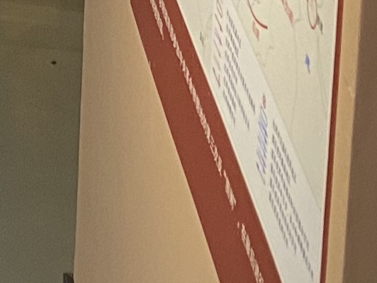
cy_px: -617
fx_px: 1841
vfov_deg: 7.5
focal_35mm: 169
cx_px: -704
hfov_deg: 9.5
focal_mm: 4.25
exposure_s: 1/50
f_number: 1.8
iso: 100
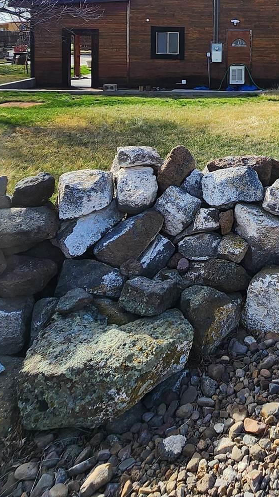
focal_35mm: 33
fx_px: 434
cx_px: 324
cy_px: 39
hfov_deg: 30.8
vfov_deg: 51.6
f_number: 2.2
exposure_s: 1/909
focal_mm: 2.2
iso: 50
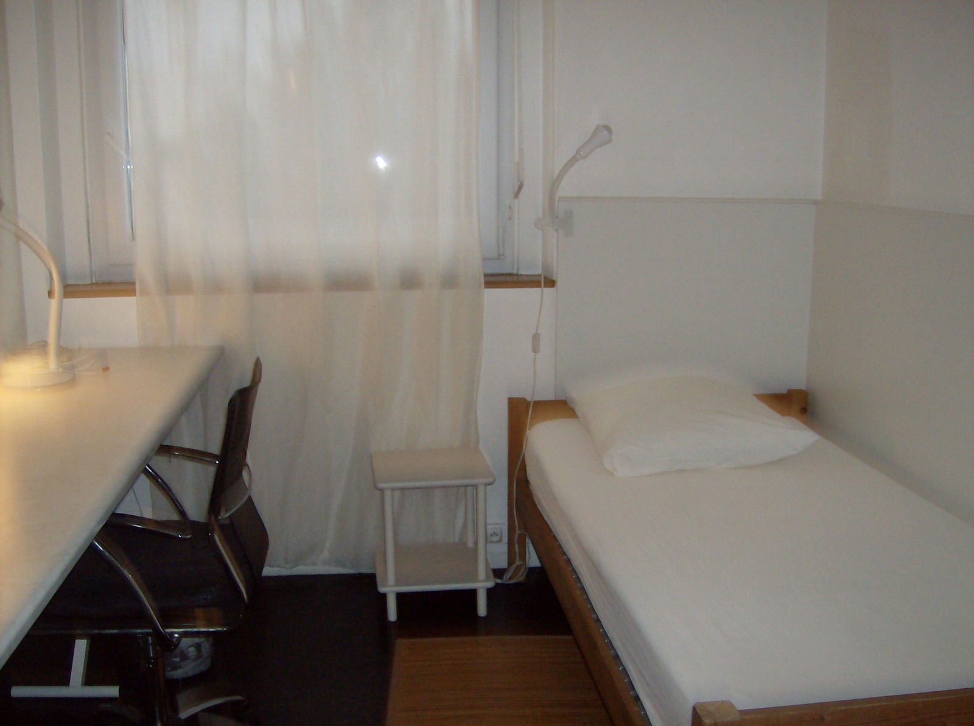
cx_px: 487
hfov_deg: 51.5
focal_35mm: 36
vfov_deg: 39.5
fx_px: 1011
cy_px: 363
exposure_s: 1/60
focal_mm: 6
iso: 200
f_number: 2.8
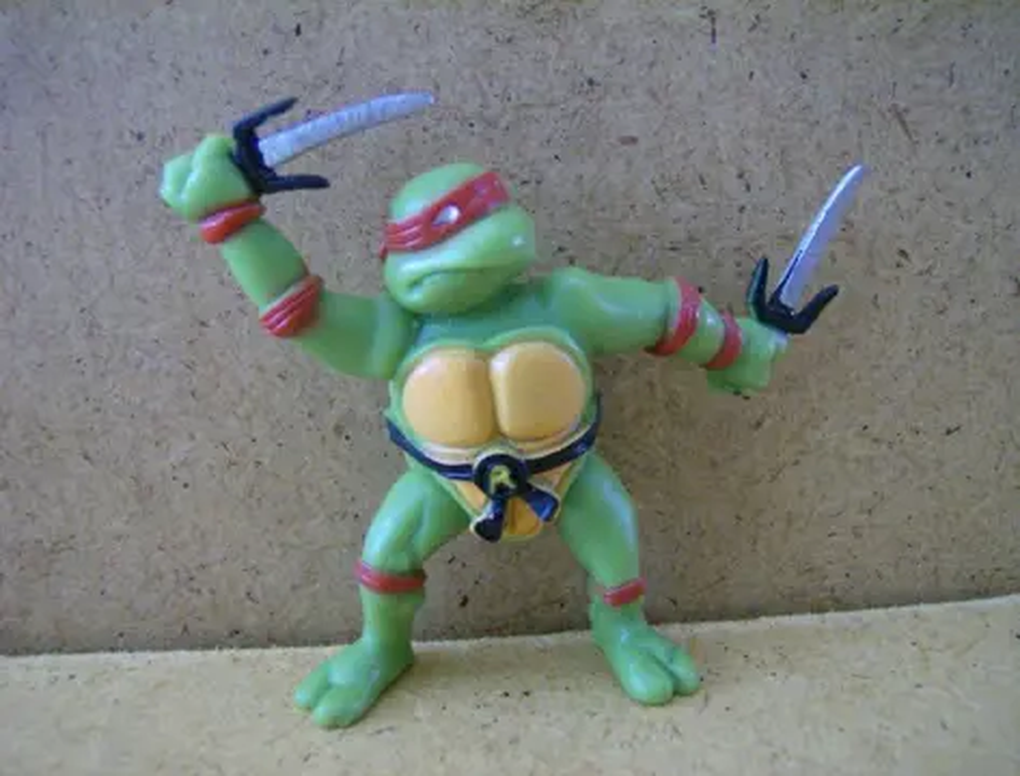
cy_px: 388
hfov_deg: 51.1
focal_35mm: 36
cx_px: 510
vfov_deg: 40.0
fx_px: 1066
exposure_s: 1/28.8
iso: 200
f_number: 2.8
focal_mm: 6
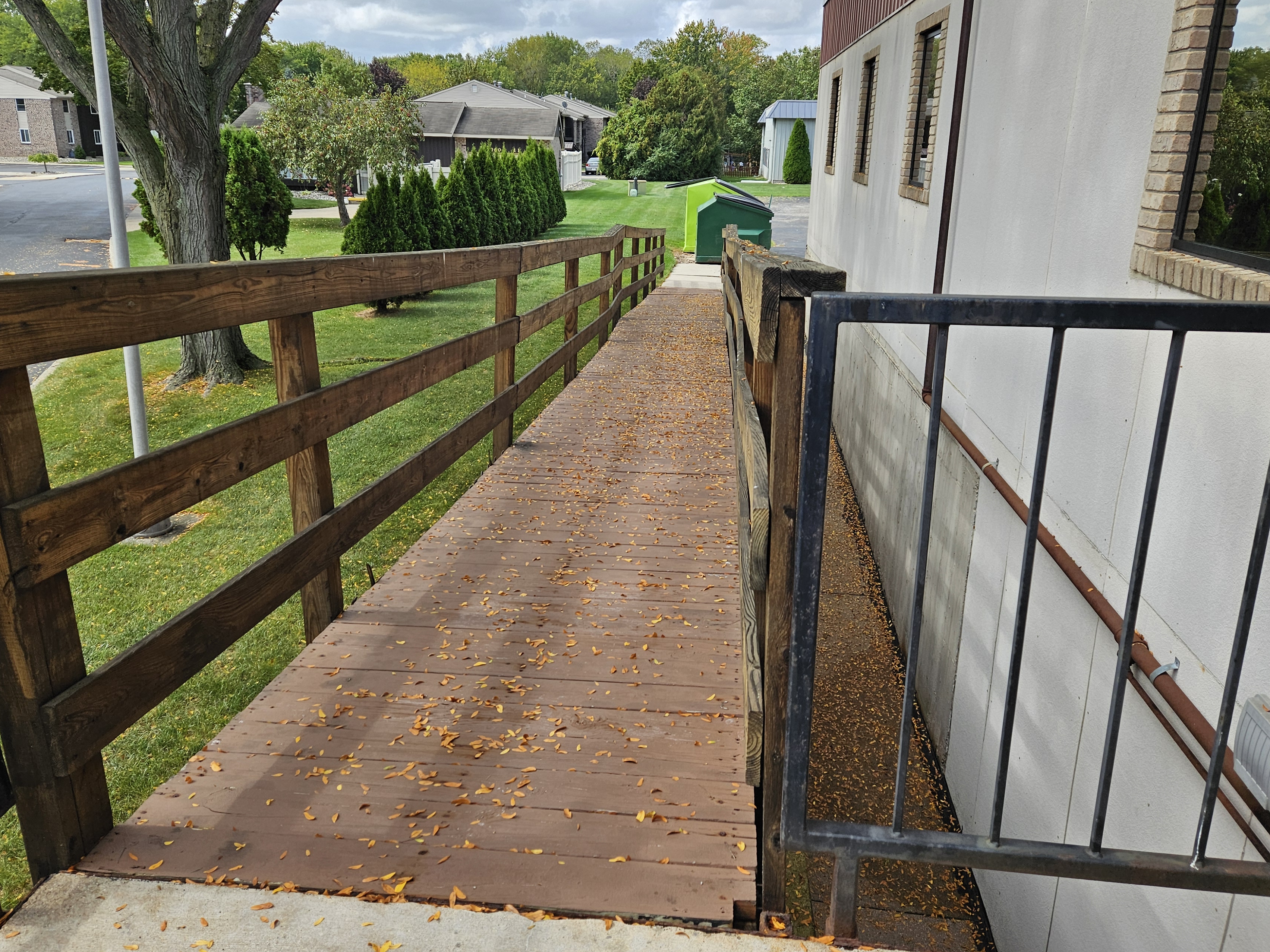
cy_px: 422
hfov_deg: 65.3
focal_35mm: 27
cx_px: 612
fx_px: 991
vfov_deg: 51.3
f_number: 1.8
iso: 32
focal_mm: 5.4
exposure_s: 1/1425
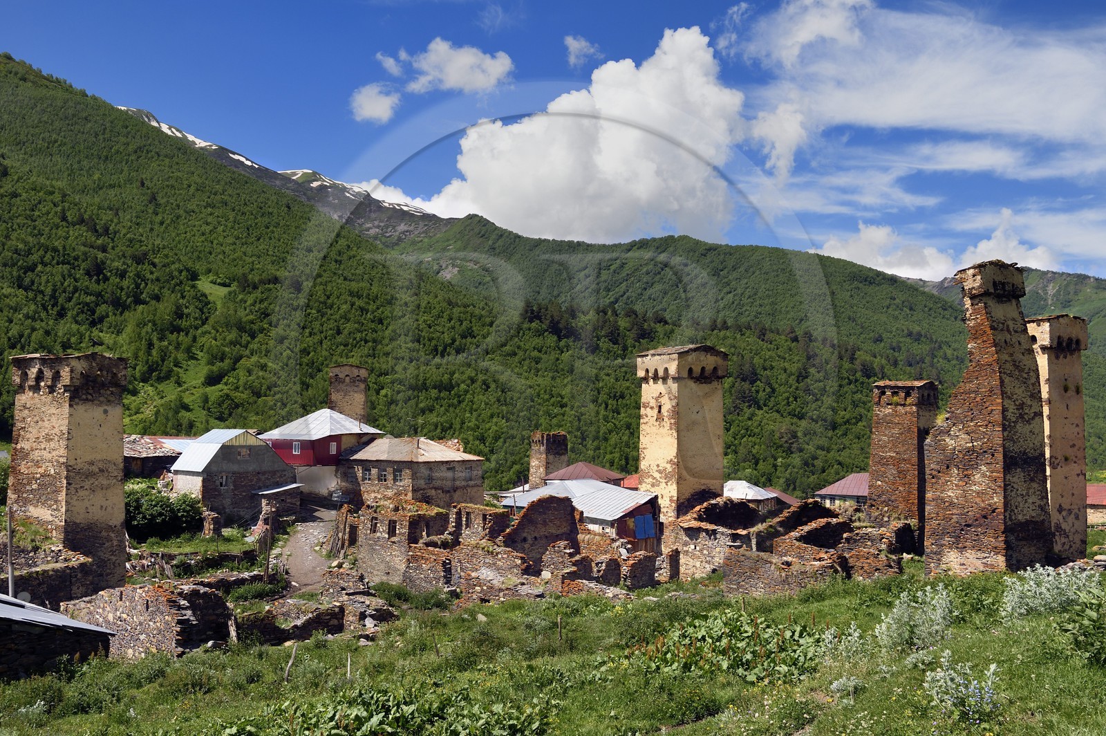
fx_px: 982
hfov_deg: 58.8
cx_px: 553
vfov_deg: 41.0
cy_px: 368
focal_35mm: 32
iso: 200
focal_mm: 32
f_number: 14
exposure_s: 1/250
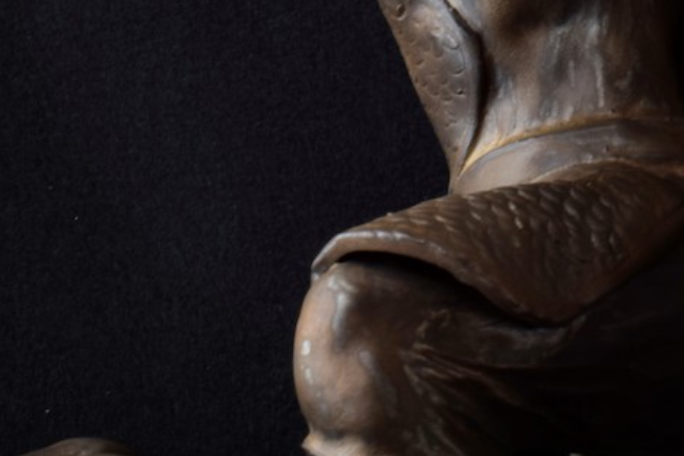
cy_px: -119
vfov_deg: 5.7
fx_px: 4561
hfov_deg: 8.6
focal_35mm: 240
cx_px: 521
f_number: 16
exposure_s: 1/2
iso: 100
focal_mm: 50
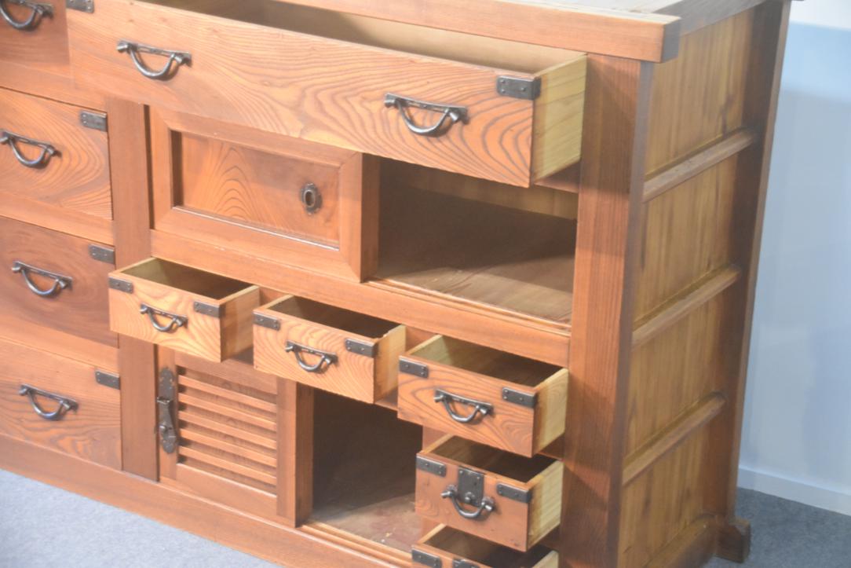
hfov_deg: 30.5
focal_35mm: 66
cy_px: 284
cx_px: 426
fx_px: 1560
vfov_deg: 20.6
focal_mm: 44
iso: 5000
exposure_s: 1/60
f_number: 4.5
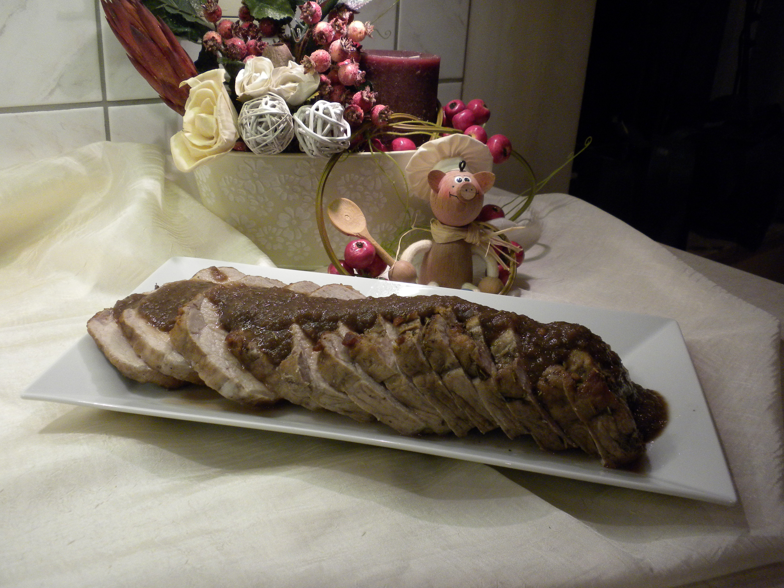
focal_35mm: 37
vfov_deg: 38.7
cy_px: 294
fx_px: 838
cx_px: 392
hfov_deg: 50.1
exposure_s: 1/71.1
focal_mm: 6.6
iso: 276
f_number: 3.5
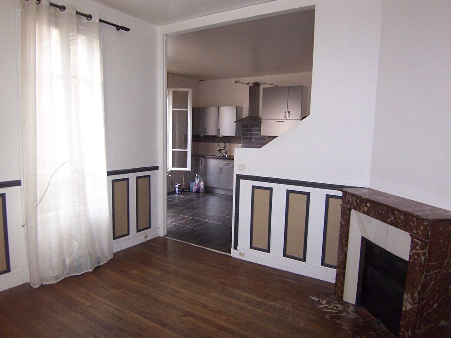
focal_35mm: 24
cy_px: 175
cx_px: 219
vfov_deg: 56.8
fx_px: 313
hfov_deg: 71.6
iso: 200
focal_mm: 3.8
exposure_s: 1/30
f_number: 2.8
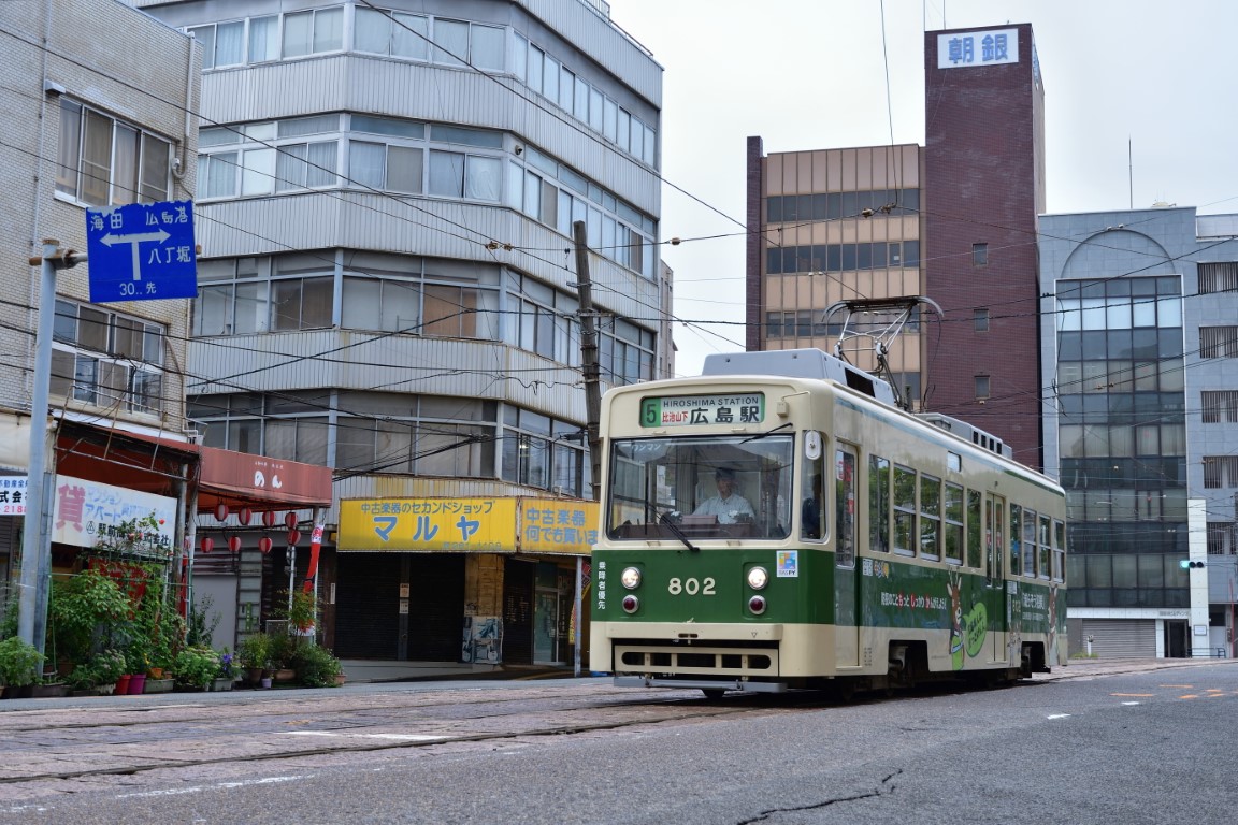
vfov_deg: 28.1
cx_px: 619
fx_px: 1651
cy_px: 412
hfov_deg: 41.1
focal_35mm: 48
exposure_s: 1/500
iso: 200
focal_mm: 32
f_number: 4.5
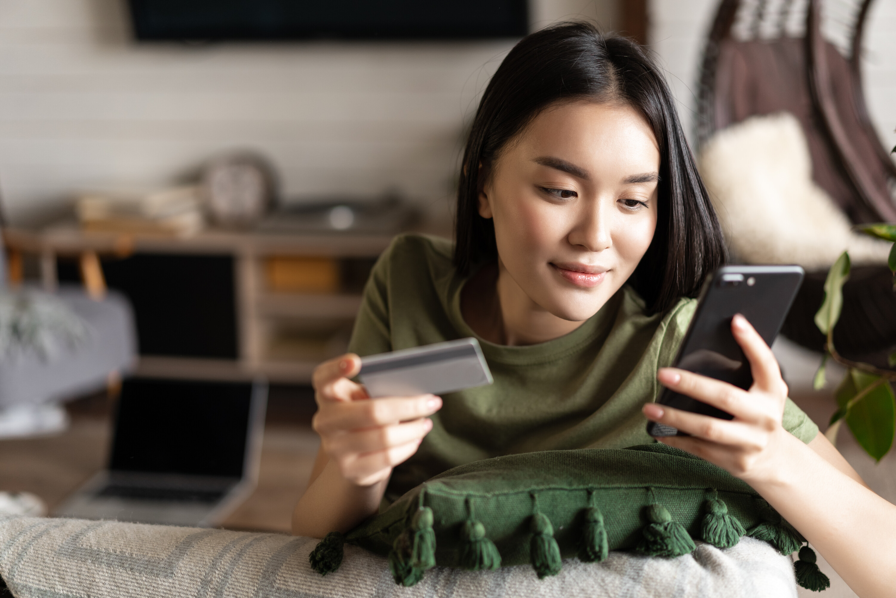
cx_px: 448
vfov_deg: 24.6
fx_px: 1369
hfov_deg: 36.2
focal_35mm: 55
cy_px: 299
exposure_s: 1/125
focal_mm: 55
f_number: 2
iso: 400
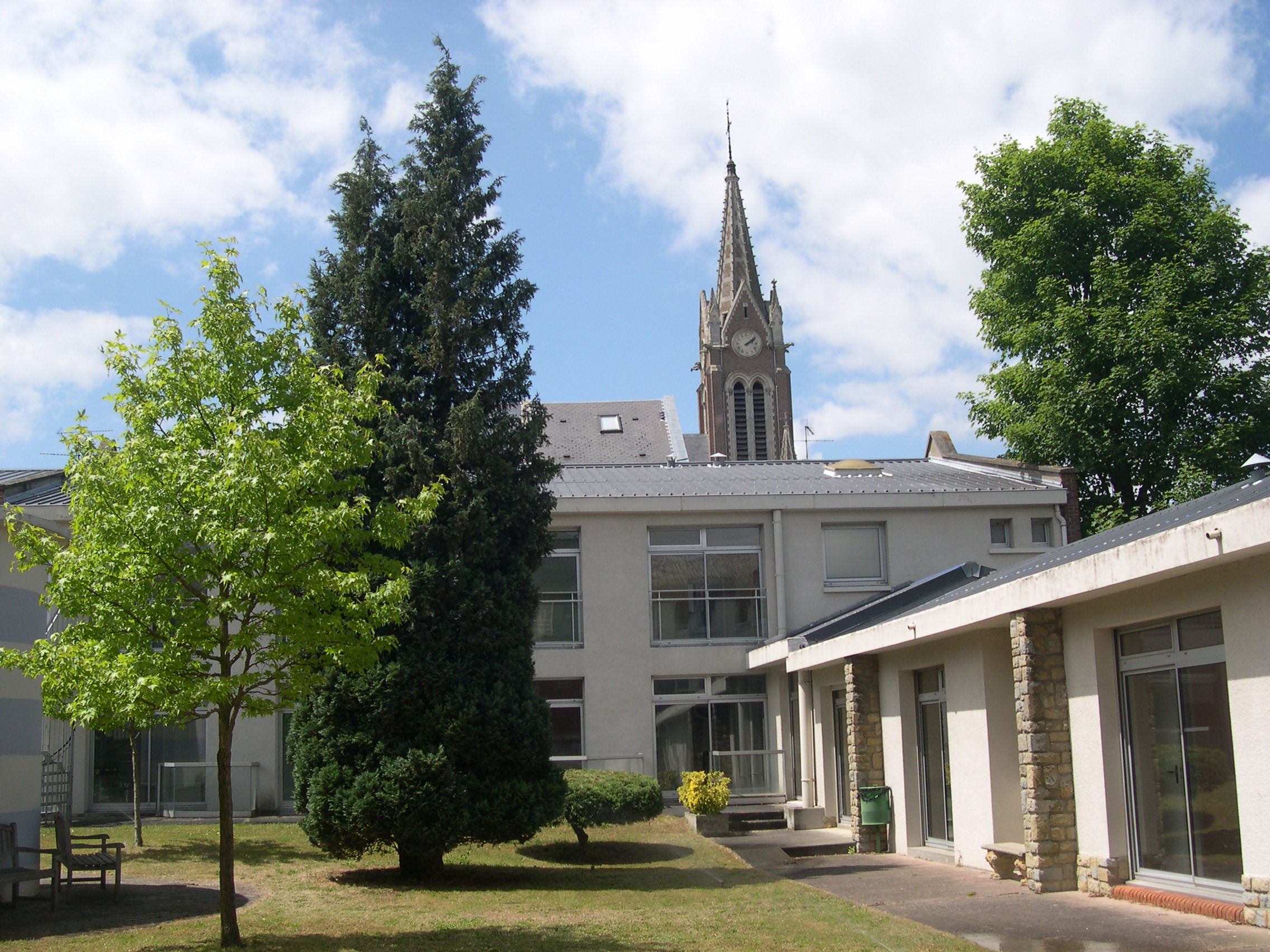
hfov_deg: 49.0
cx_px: 635
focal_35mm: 38
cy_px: 476
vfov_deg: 37.7
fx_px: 1394
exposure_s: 1/193
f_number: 7.6
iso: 100
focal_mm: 8
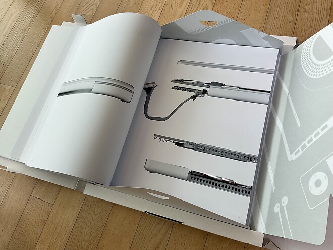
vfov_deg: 48.2
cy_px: 125
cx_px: 166
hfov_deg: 61.7
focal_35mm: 29
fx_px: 279
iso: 32
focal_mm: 3
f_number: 1.8
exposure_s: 1/60
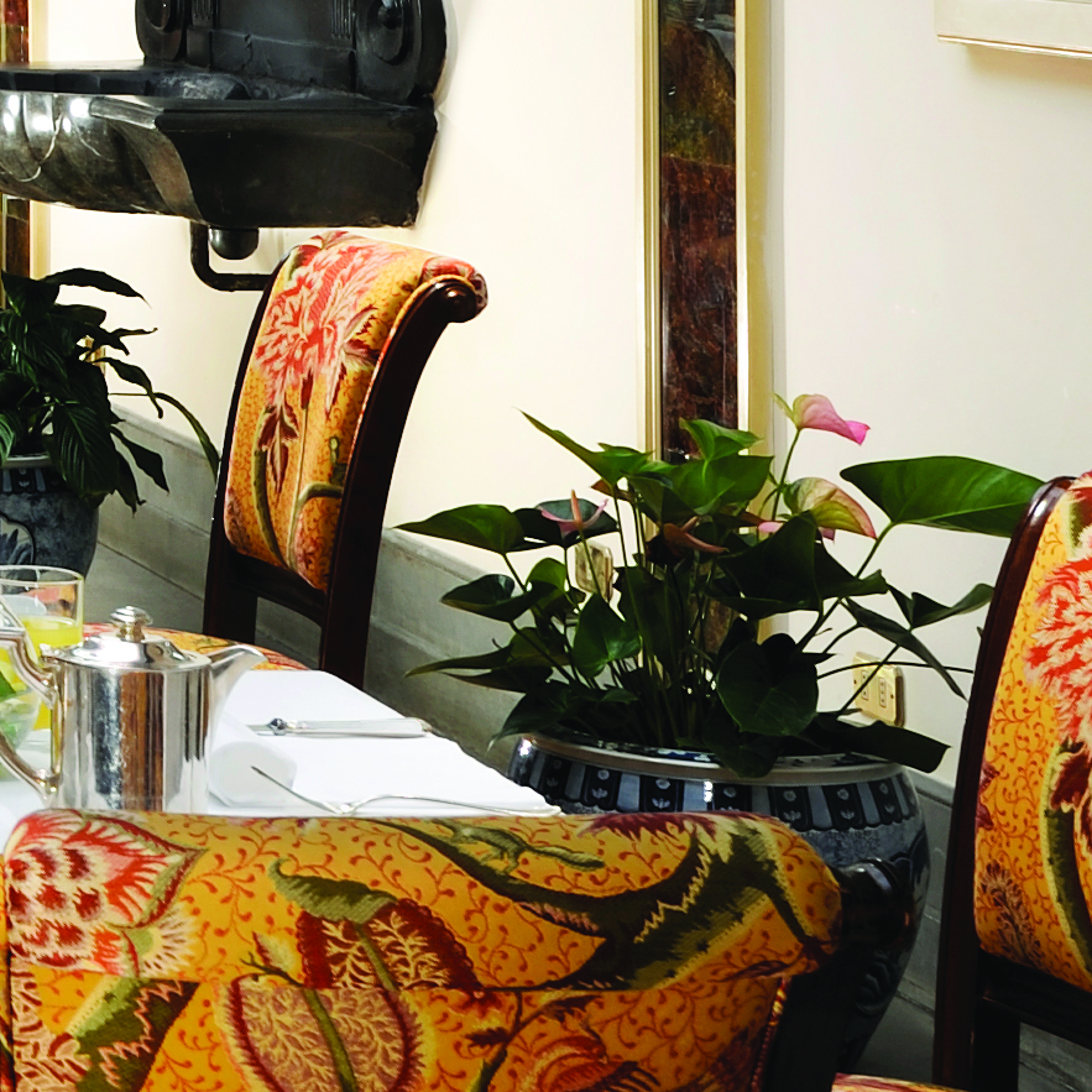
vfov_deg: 12.9
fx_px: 4675
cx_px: -1200
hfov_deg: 11.7
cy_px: -313
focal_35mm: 131
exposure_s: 2.5
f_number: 16
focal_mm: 32
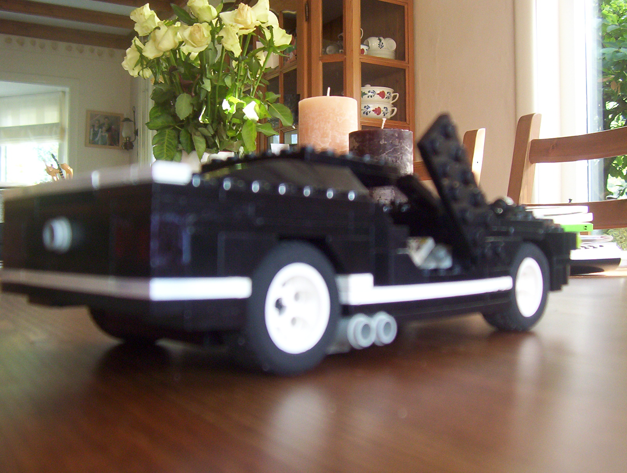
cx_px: 314
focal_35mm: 36
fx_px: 654
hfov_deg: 51.2
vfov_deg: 39.8
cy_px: 236
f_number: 2.76
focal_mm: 5.54
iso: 140
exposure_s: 1/30
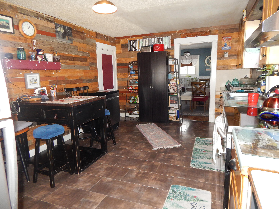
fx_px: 185
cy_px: 104
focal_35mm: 23
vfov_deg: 58.9
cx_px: 140
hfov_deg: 73.9
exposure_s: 1/30
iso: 280
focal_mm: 4
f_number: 3
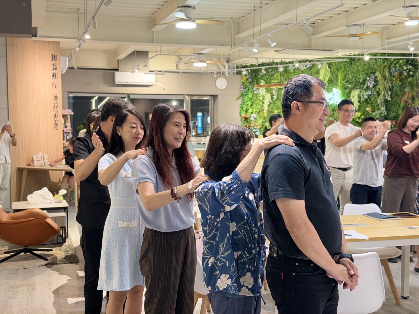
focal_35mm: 48
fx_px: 581
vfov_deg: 30.3
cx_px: 210
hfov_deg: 39.7
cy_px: 157
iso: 200
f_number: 1.78
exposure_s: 1/40
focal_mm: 6.76
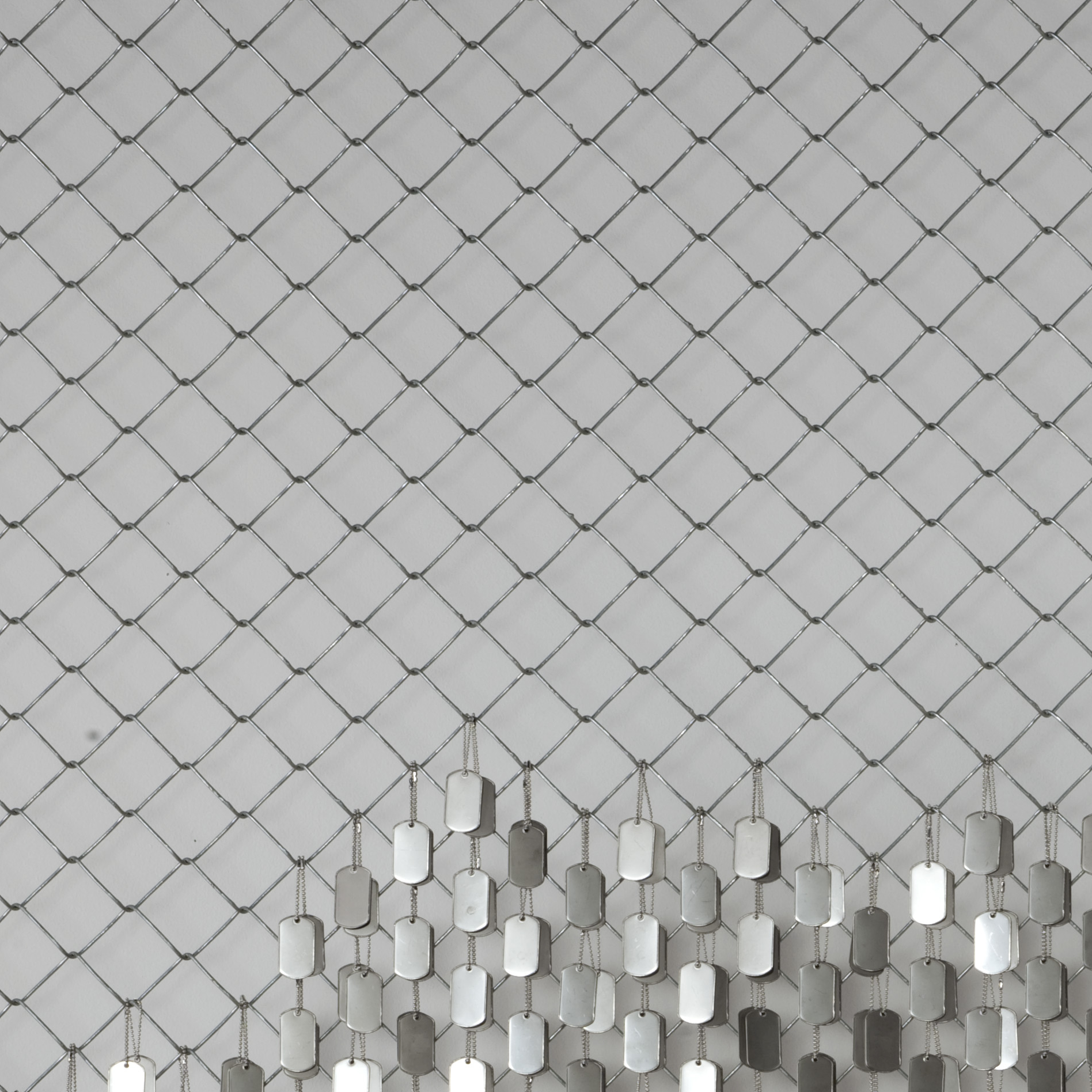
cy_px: 1644
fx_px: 5032
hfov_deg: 12.4
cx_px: 557
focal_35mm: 141
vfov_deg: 11.8
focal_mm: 52
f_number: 16
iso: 100
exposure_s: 1.5
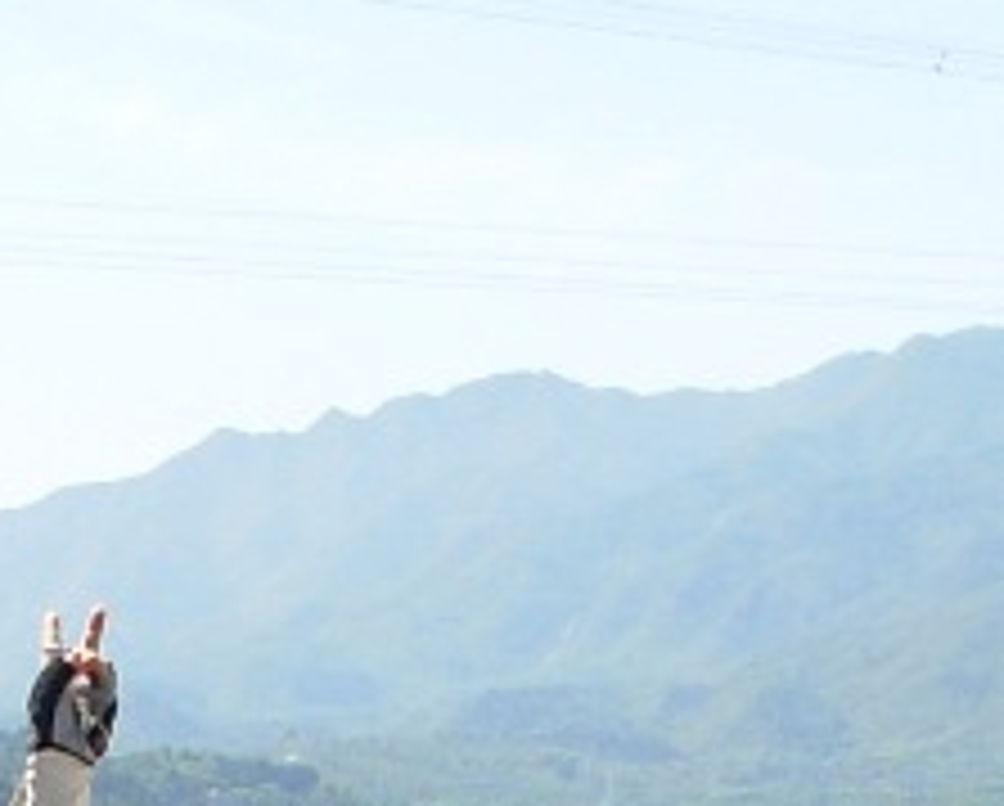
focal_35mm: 170
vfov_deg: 8.9
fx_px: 5058
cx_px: 243
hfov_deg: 11.3
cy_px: 1121
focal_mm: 6.3
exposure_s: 1/609
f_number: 2.9
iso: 50
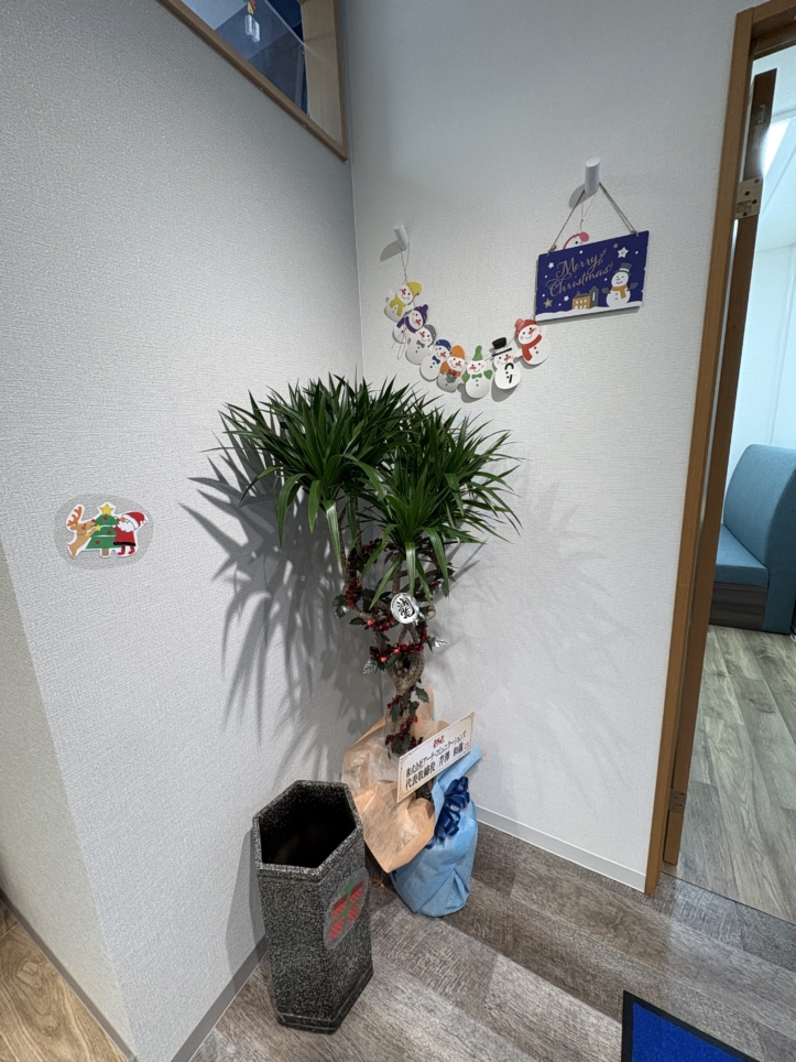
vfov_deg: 102.1
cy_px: 531
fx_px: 429
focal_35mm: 14
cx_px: 398
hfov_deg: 85.7
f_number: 2.2
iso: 160
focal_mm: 2.22
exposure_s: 1/100
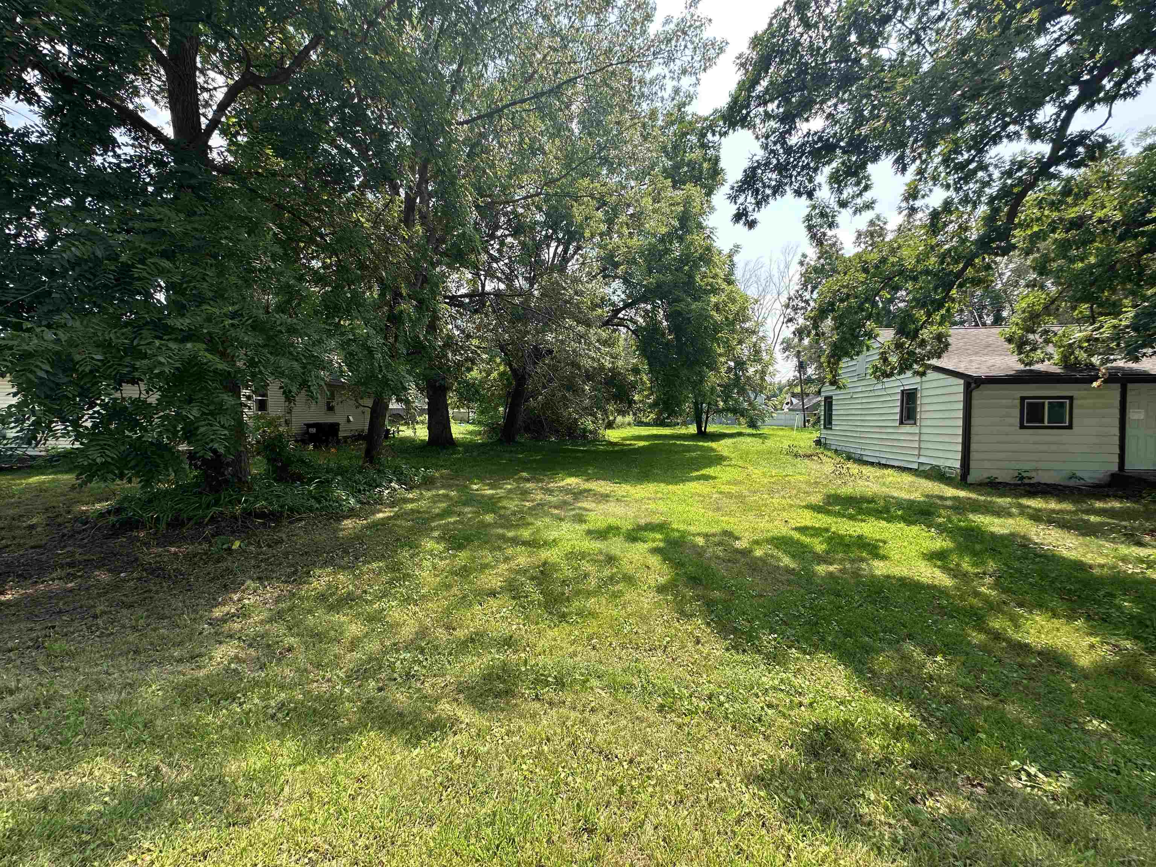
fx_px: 468
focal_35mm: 14
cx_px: 578
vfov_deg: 85.7
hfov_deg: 102.1
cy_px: 434
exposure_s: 1/553
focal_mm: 2.22
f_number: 2.2
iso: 40
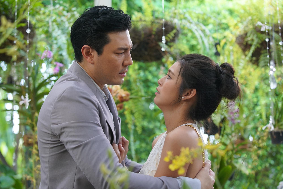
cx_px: 142
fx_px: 550
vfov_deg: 19.5
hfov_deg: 28.8
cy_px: 94
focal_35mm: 70
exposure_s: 1/160
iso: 2000
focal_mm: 70
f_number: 4
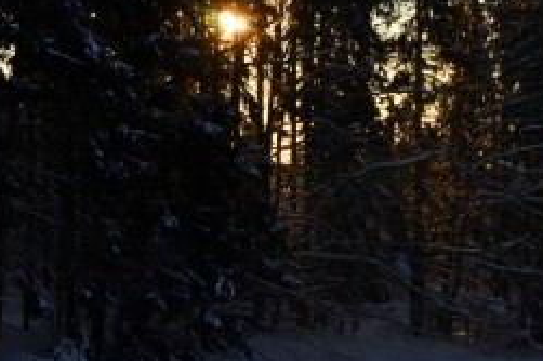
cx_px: 729
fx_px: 1688
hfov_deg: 17.1
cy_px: 128
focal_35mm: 112
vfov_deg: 12.2
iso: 100
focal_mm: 26
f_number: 11
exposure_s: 1/200
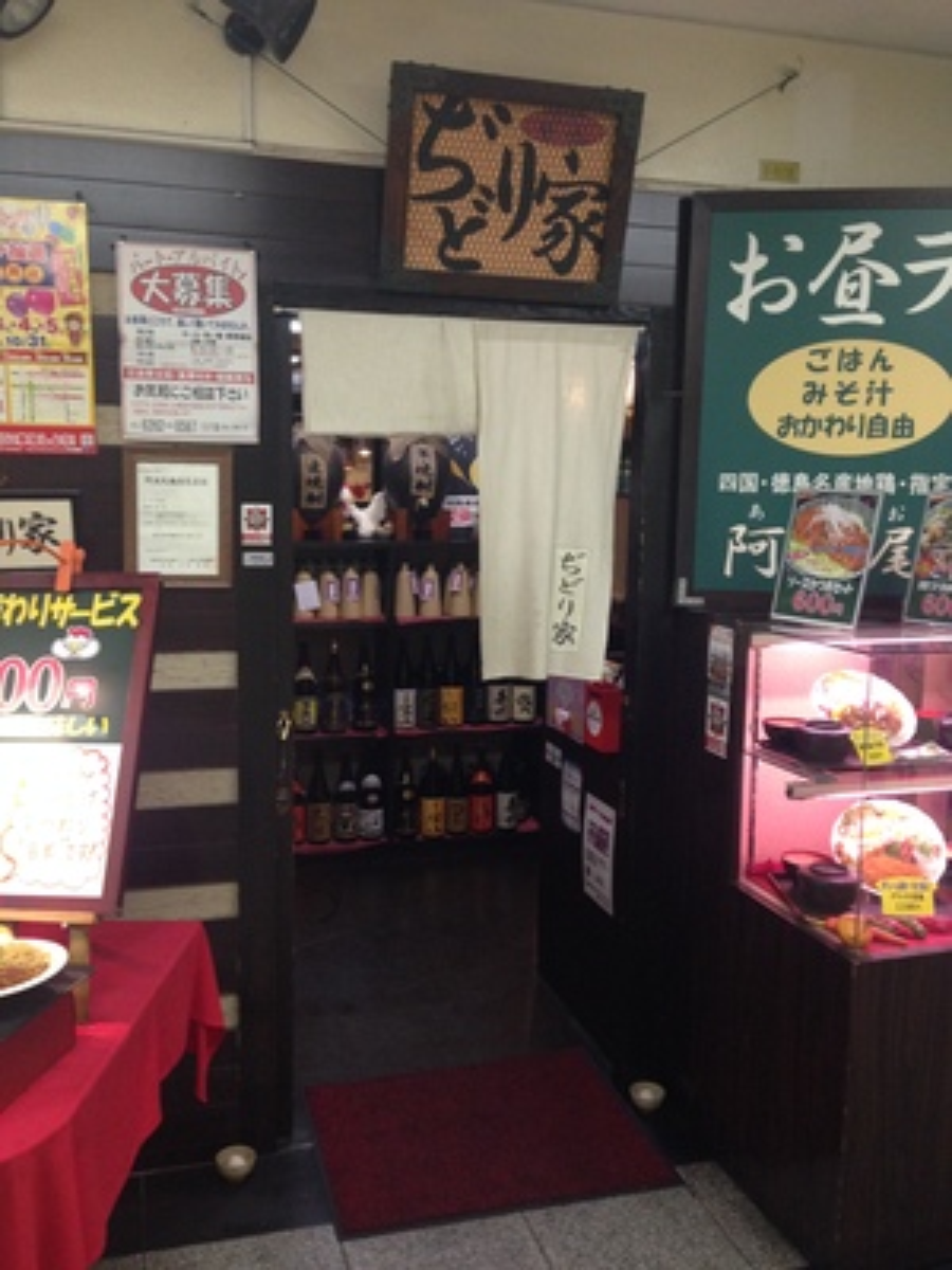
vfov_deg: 55.4
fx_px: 1210
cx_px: 476
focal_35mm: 33
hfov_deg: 42.9
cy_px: 635
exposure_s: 1/20
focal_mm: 4.12
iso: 200
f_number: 2.4
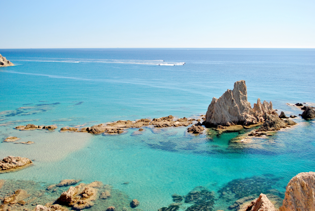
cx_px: 158
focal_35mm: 39
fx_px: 342
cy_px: 106
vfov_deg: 34.3
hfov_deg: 49.5
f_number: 5
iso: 200
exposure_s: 1/200
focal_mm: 26
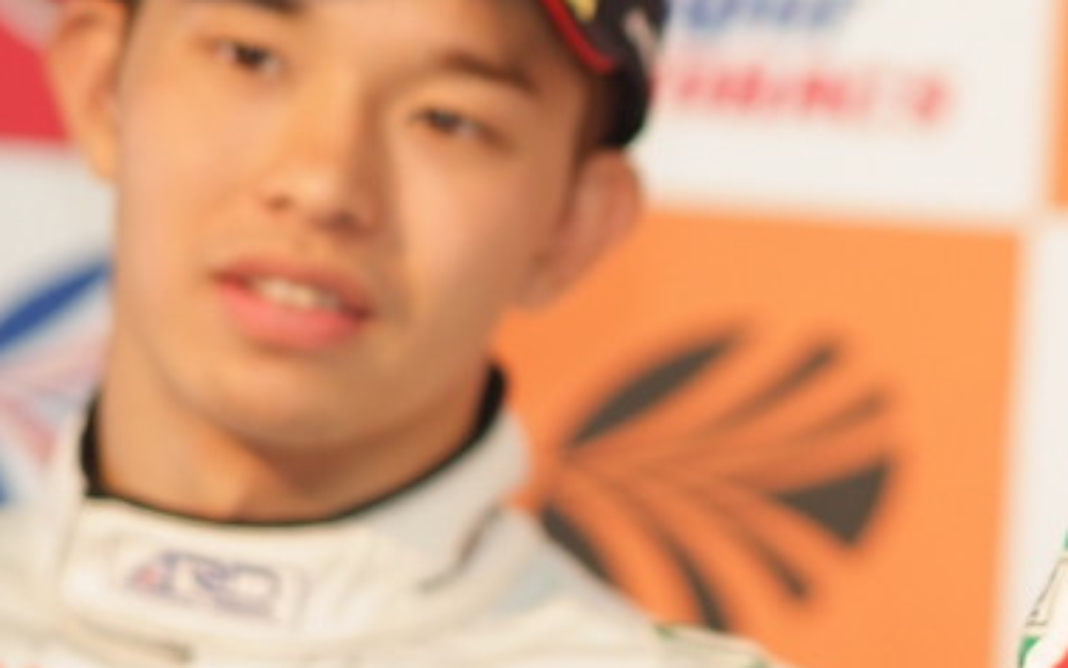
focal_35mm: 523
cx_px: 1003
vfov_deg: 2.5
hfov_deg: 4.0
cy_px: 178
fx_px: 15225
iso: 800
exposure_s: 1/125
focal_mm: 180
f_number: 2.8
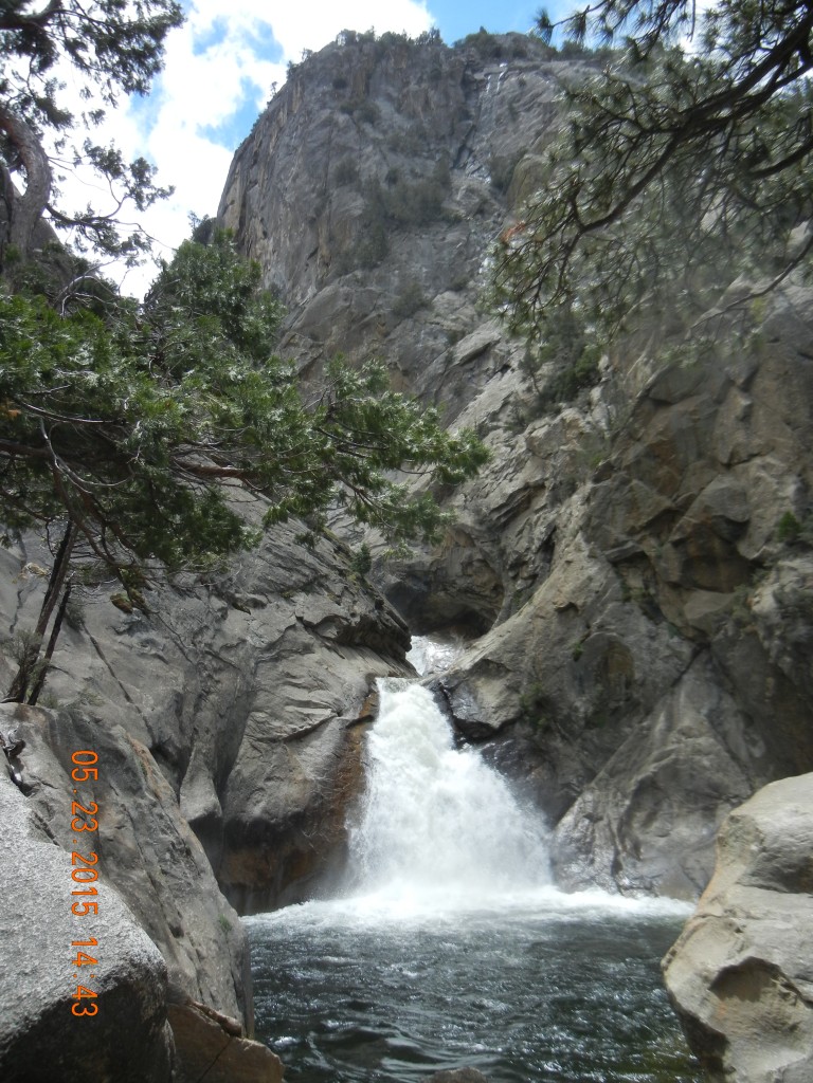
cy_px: 542
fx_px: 939
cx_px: 406
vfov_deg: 60.0
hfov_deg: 46.8
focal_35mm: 30
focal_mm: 5.4
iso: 160
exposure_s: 1/935
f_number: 3.5
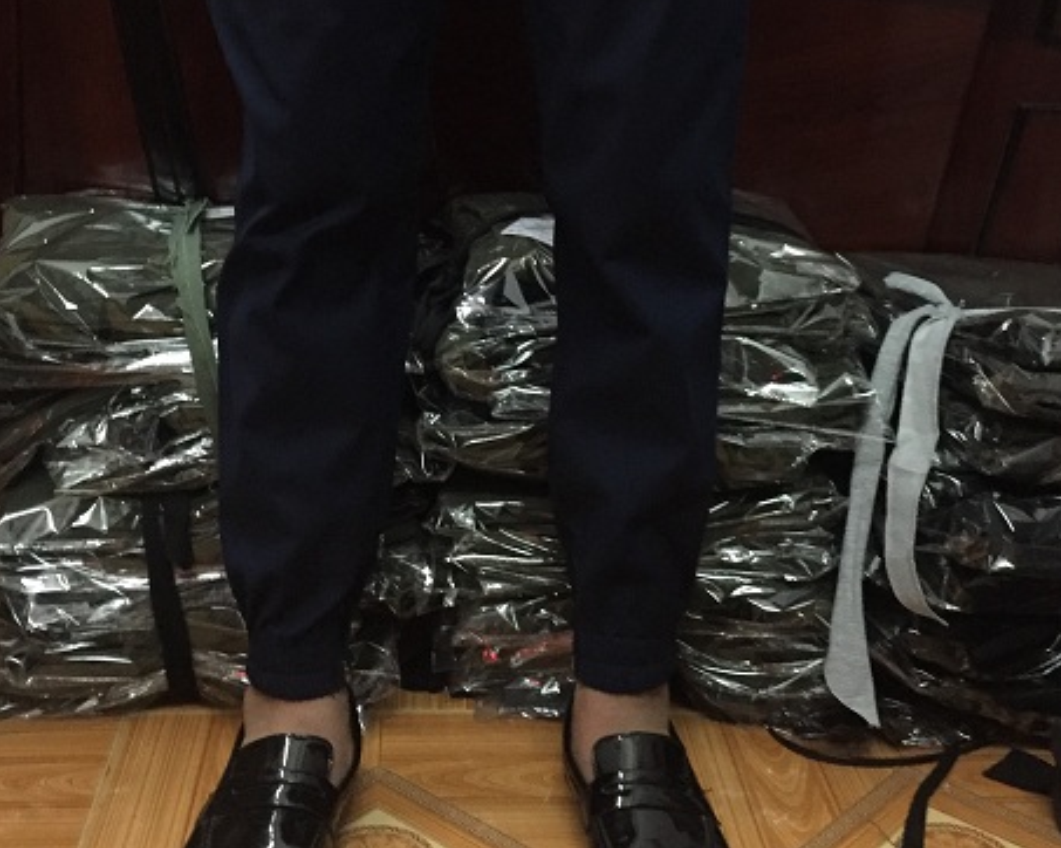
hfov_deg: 37.4
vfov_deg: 29.6
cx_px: 539
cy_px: 176
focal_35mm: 50
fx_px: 1569
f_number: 2.2
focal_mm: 4.15
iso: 320
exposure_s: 1/17
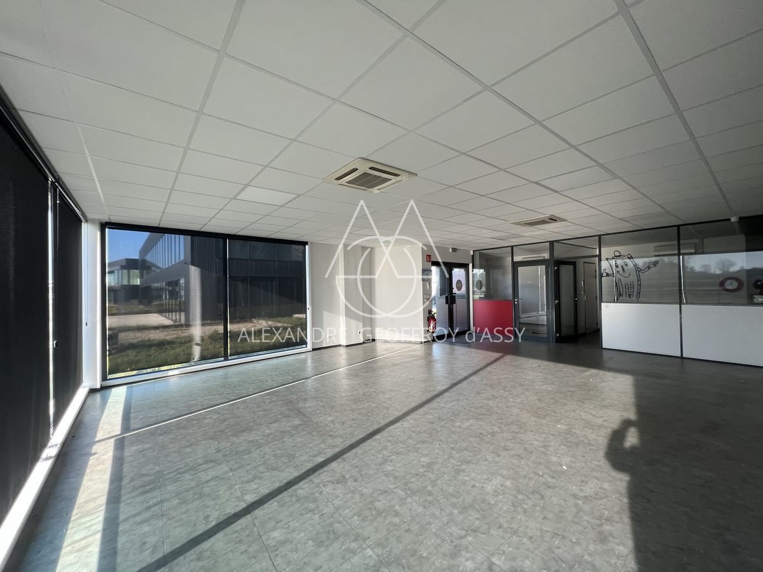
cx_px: 382
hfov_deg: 106.2
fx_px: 287
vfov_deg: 89.9
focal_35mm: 13
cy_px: 286
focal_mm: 1.57
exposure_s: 1/99
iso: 50
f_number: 1.8
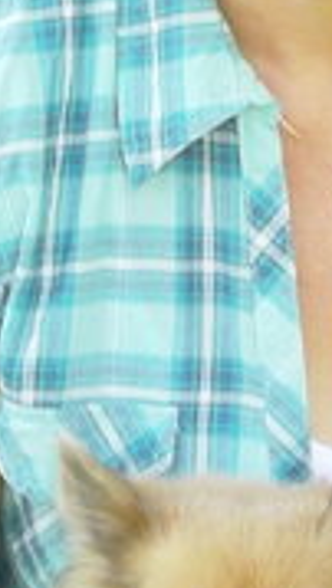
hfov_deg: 3.7
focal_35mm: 329
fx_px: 5137
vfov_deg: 6.6
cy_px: 197
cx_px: 480
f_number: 4.3
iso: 100
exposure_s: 1/80
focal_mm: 8.2
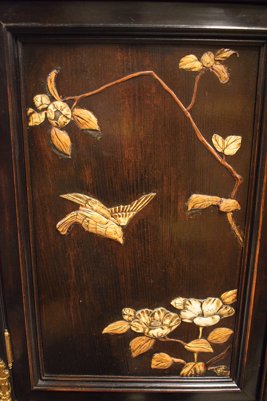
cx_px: 134
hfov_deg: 36.9
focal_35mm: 36
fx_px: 400
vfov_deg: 53.1
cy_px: 200
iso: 6400
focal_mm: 24
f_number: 3.8
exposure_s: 1/40
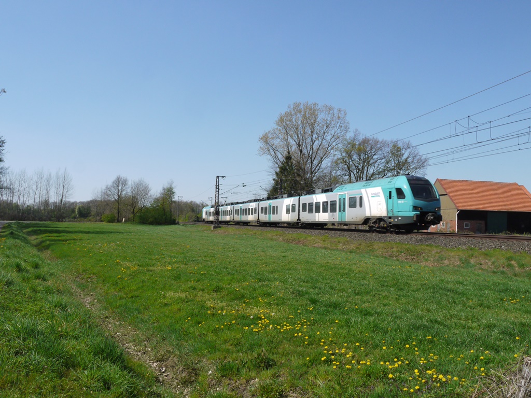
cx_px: 266
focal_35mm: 30
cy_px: 199
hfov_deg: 60.0
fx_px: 460
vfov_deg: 46.8
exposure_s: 1/400
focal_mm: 15
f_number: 14
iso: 400
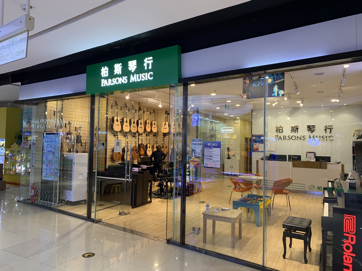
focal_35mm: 26
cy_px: 136
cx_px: 181
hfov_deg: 67.3
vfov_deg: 53.1
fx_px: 272
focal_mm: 4.25
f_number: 1.8
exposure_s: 1/50
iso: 64
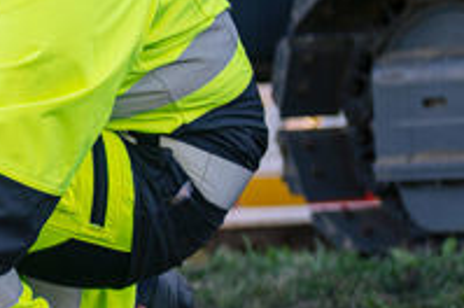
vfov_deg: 6.3
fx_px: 2779
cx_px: -396
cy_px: 78
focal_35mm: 216
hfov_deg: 9.1
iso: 200
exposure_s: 1/1250
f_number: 2.8
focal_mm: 55
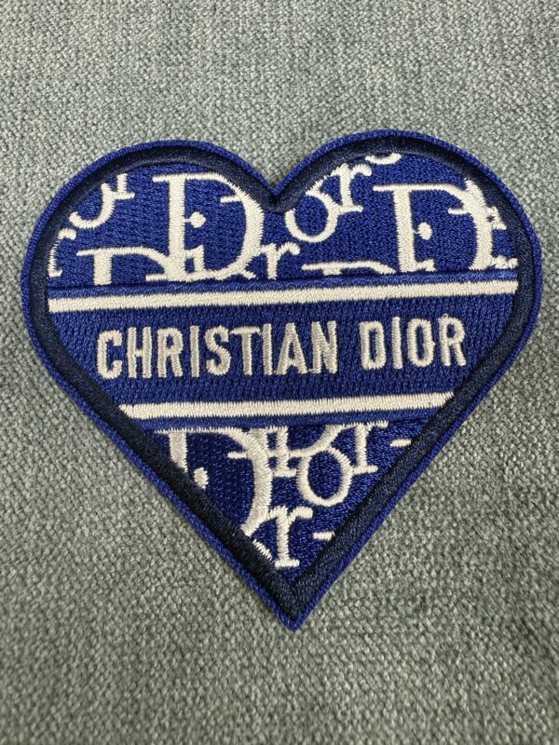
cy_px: 372
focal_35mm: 24
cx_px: 280
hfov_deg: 56.8
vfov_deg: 71.6
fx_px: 517
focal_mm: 2.22
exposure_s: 1/60
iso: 200
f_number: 2.2
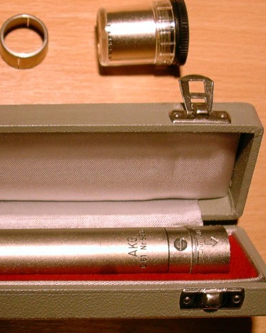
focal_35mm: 67
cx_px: 32
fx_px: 660
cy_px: 162
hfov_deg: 22.3
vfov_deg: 28.3
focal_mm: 6.7
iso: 70
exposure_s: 1/53.8
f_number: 2.9
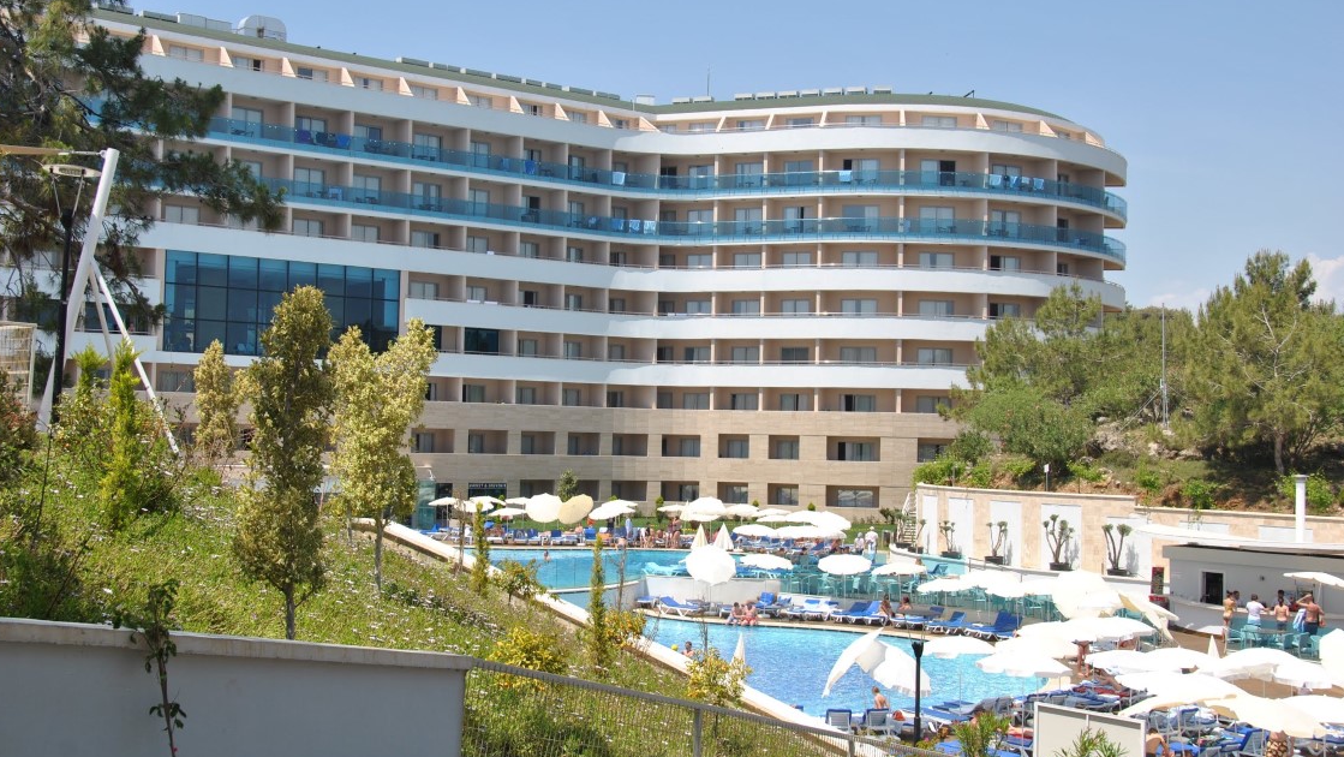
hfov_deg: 46.8
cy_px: 389
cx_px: 676
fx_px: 1552
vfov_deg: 27.4
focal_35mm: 44
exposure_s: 1/250
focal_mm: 27
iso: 100
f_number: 8
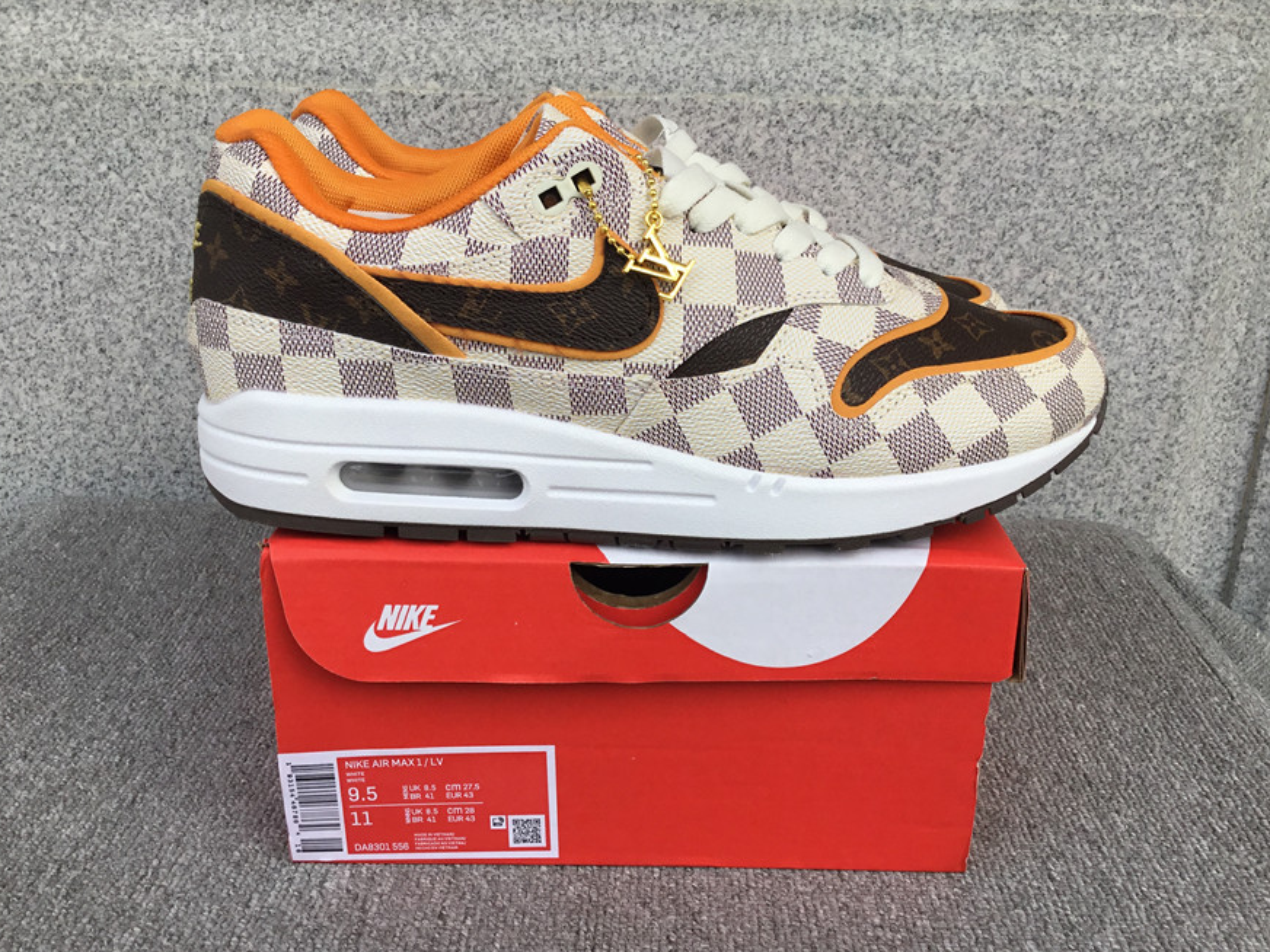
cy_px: 487
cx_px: 645
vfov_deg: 44.2
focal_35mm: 32
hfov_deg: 56.8
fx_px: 1174
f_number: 2.4
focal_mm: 3.3
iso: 25
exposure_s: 1/468
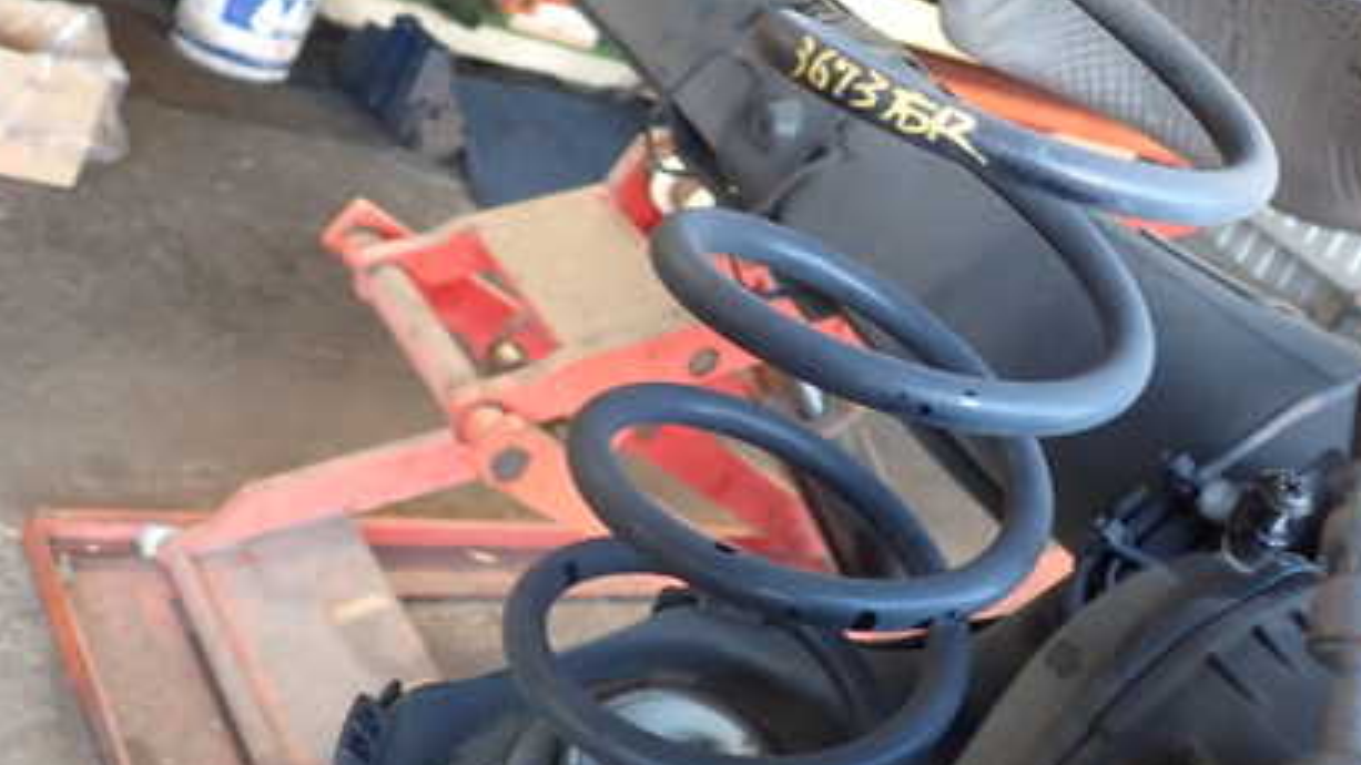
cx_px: 809
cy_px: 230
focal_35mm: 48
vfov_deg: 24.7
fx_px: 1732
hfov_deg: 42.7
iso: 200
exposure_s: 1/40
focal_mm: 5.4
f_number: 2.3
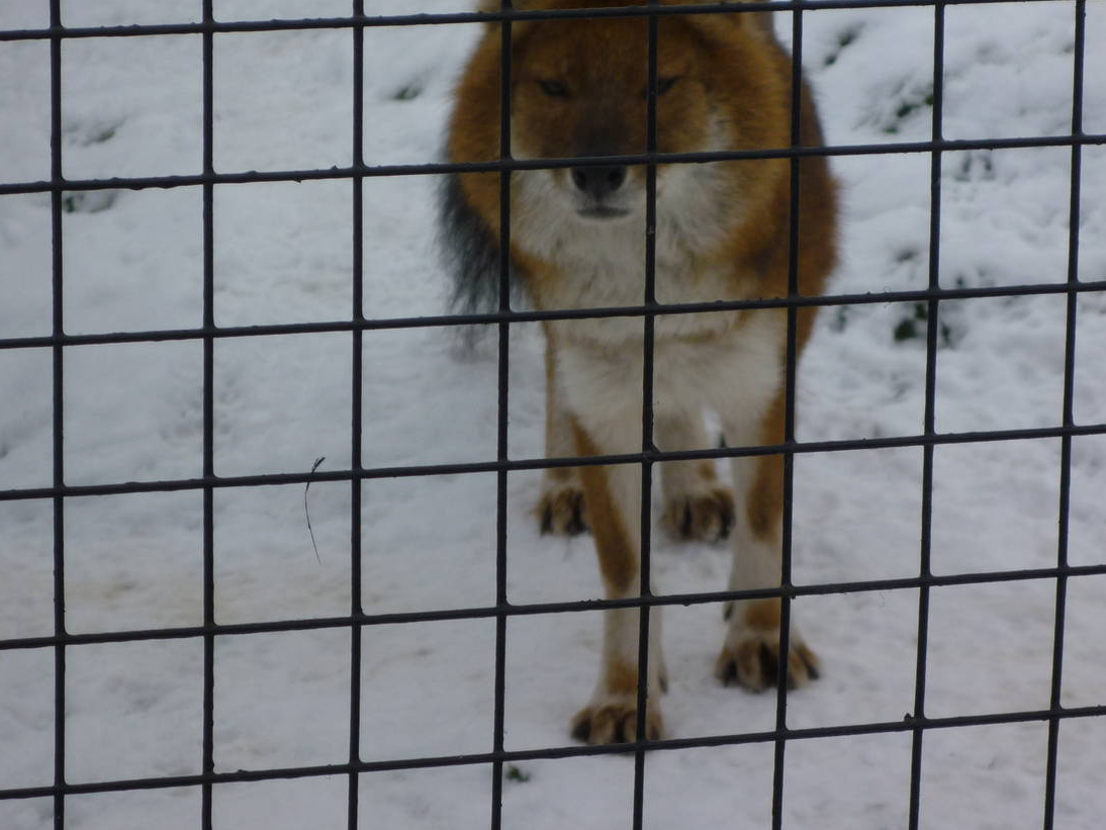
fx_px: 6775
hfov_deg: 9.3
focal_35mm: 212
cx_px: 658
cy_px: 314
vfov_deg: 7.0
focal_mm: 26
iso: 80
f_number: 5.9
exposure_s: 1/200
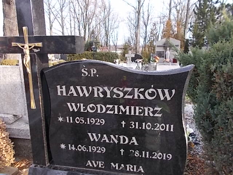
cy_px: 88
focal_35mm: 26
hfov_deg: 67.3
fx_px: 175
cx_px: 116
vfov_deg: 53.1
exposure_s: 1/80
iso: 80
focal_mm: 4.6
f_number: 3.2
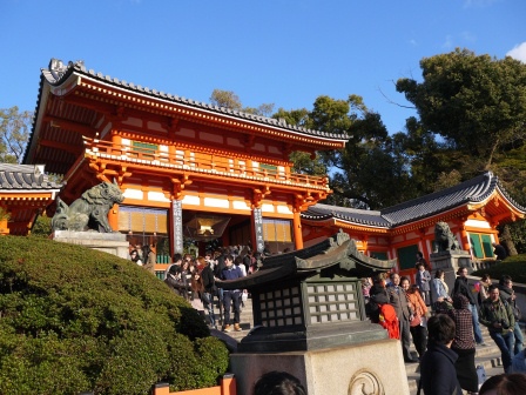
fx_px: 425
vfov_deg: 49.7
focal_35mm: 28
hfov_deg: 63.4
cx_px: 263
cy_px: 198
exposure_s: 1/400
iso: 160
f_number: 6.3
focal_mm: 14
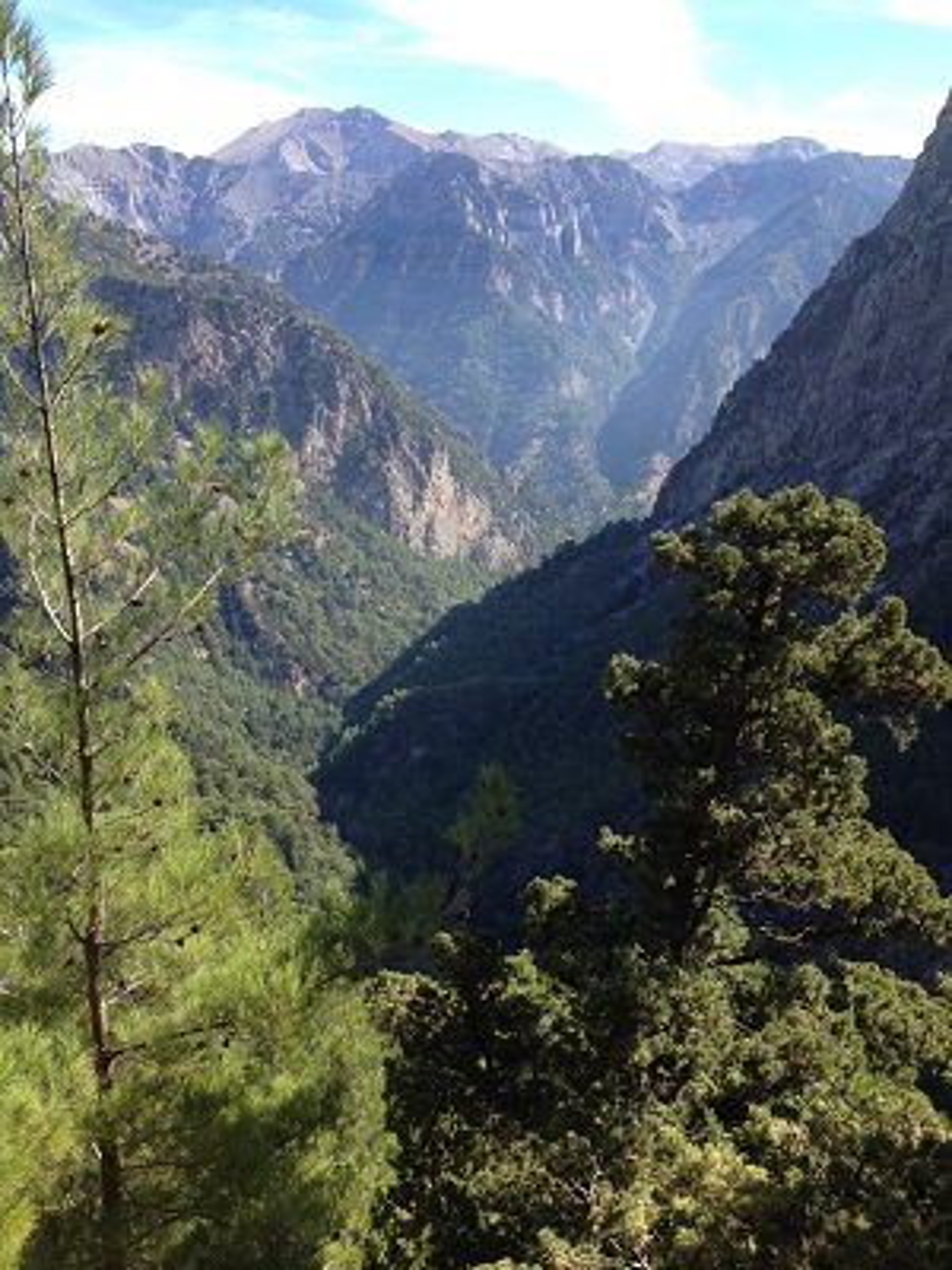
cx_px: 476
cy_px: 635
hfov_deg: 40.7
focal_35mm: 35
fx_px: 1283
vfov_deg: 52.6
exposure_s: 1/649
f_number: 2.4
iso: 50
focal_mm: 4.28
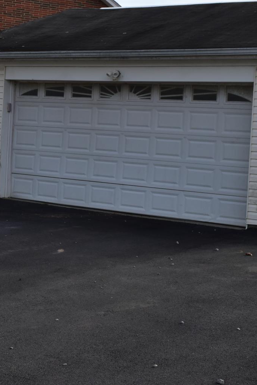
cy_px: 130
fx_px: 771
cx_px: 46
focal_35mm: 72
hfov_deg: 18.7
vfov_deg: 27.9
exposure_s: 1/250
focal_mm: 24
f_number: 10
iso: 400
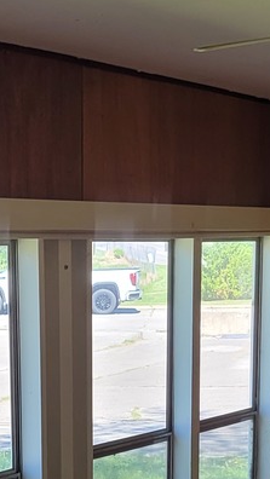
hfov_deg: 11.6
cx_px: -4
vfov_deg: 19.5
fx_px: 1310
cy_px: 575
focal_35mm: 103
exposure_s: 1/190
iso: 40
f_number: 1.8
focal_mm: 5.4
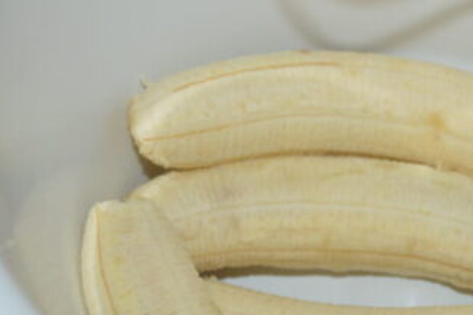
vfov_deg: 14.3
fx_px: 1249
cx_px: 395
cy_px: 249
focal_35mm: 95
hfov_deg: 21.1
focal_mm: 29
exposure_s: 1/60
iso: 800
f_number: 4.5
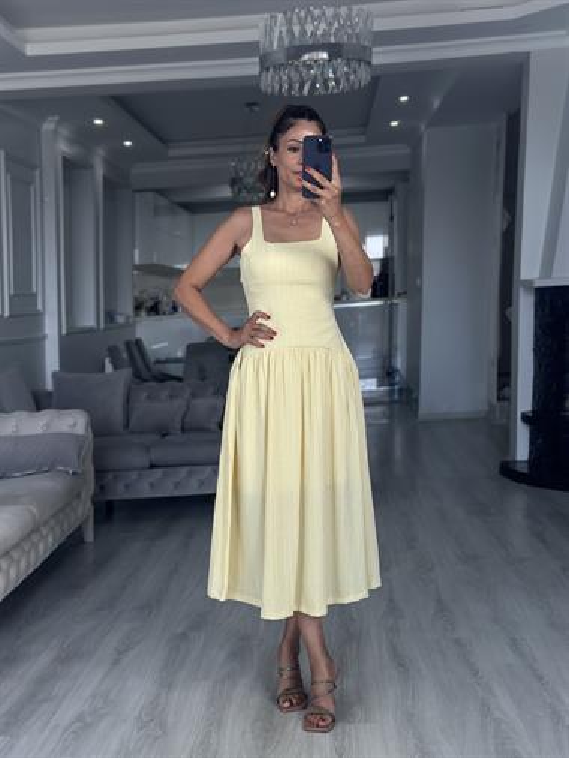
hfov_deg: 30.3
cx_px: 284
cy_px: 379
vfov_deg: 39.6
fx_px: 1051
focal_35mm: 48
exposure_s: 1/178
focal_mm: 6.86
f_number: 1.78
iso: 80
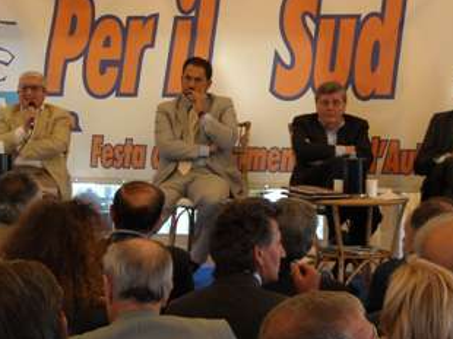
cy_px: 99
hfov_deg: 17.9
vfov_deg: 13.4
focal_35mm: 110
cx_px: 229
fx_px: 1438
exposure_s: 1/105
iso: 64
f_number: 3.9
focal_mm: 12.3
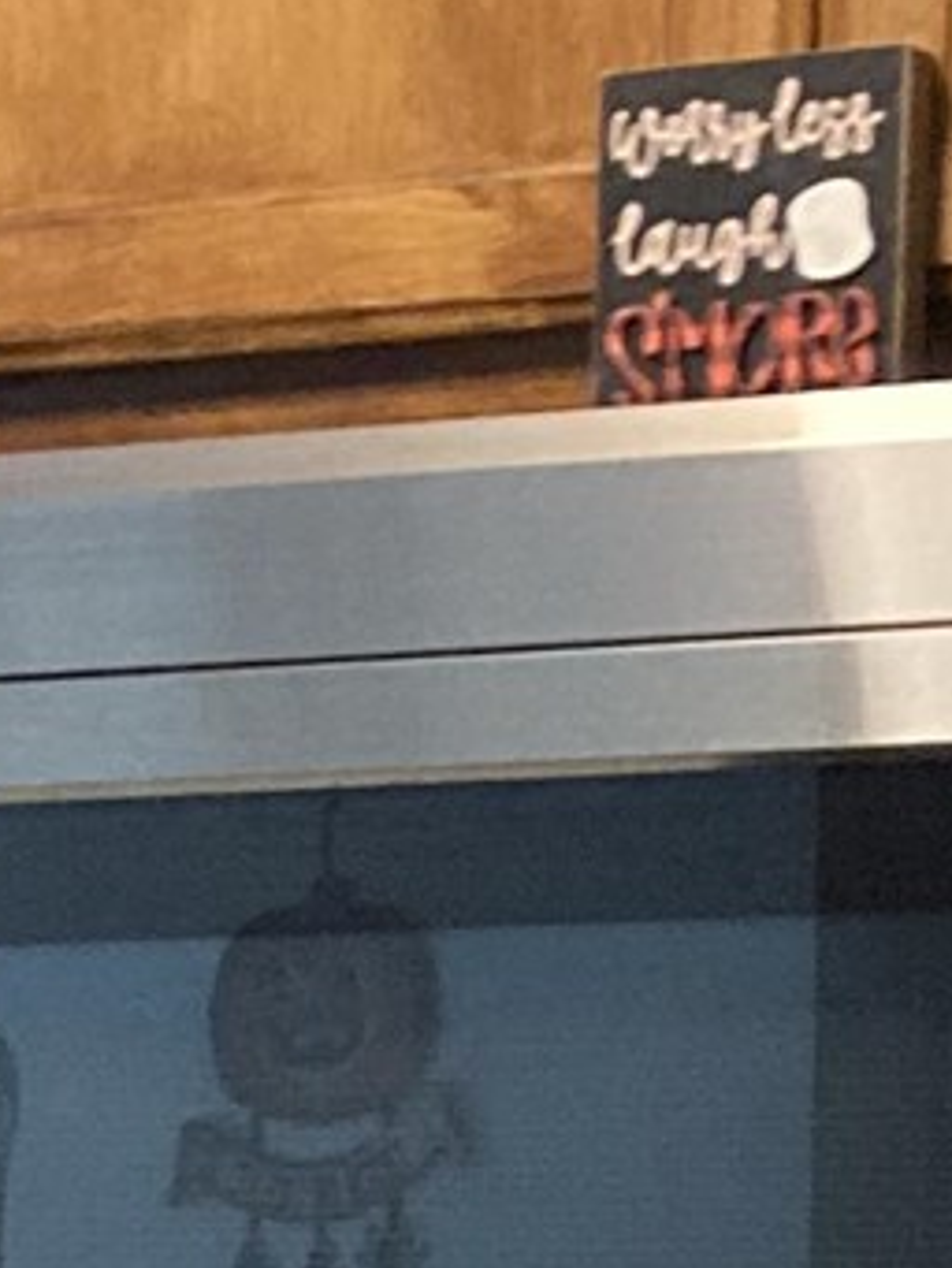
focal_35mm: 189
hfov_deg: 7.8
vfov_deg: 9.4
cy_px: 2952
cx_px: -112
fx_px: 6926
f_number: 1.8
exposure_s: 1/40
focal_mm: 3.99
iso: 320
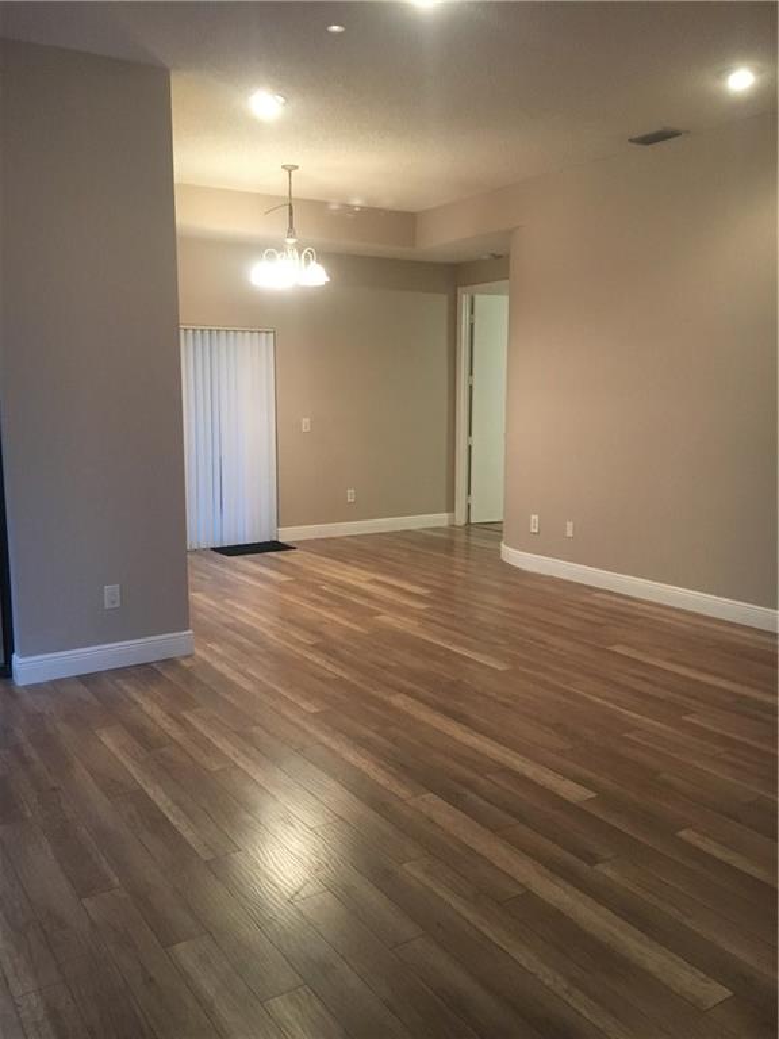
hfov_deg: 48.2
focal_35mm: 29
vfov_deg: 61.7
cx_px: 390
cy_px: 520
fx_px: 870
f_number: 2.2
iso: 250
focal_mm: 4.15
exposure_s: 1/30
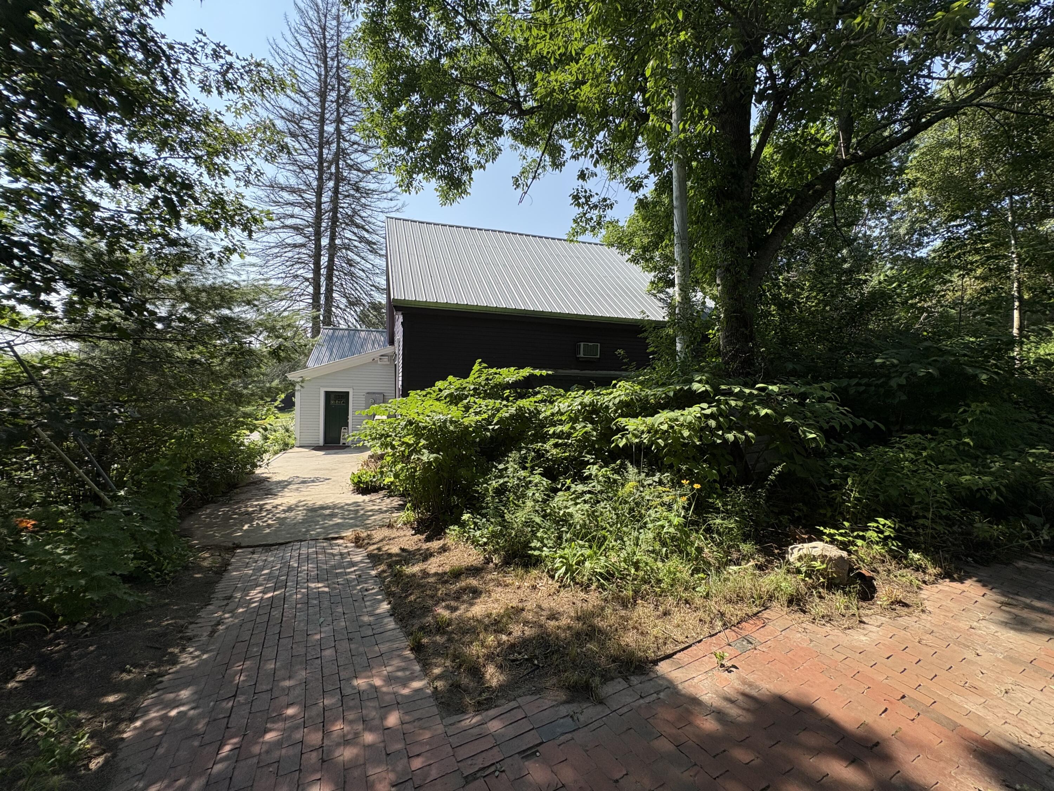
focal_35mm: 14
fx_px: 426
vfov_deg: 85.7
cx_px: 527
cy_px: 396
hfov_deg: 102.1
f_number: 2.2
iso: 64
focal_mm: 2.22
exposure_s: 1/1078
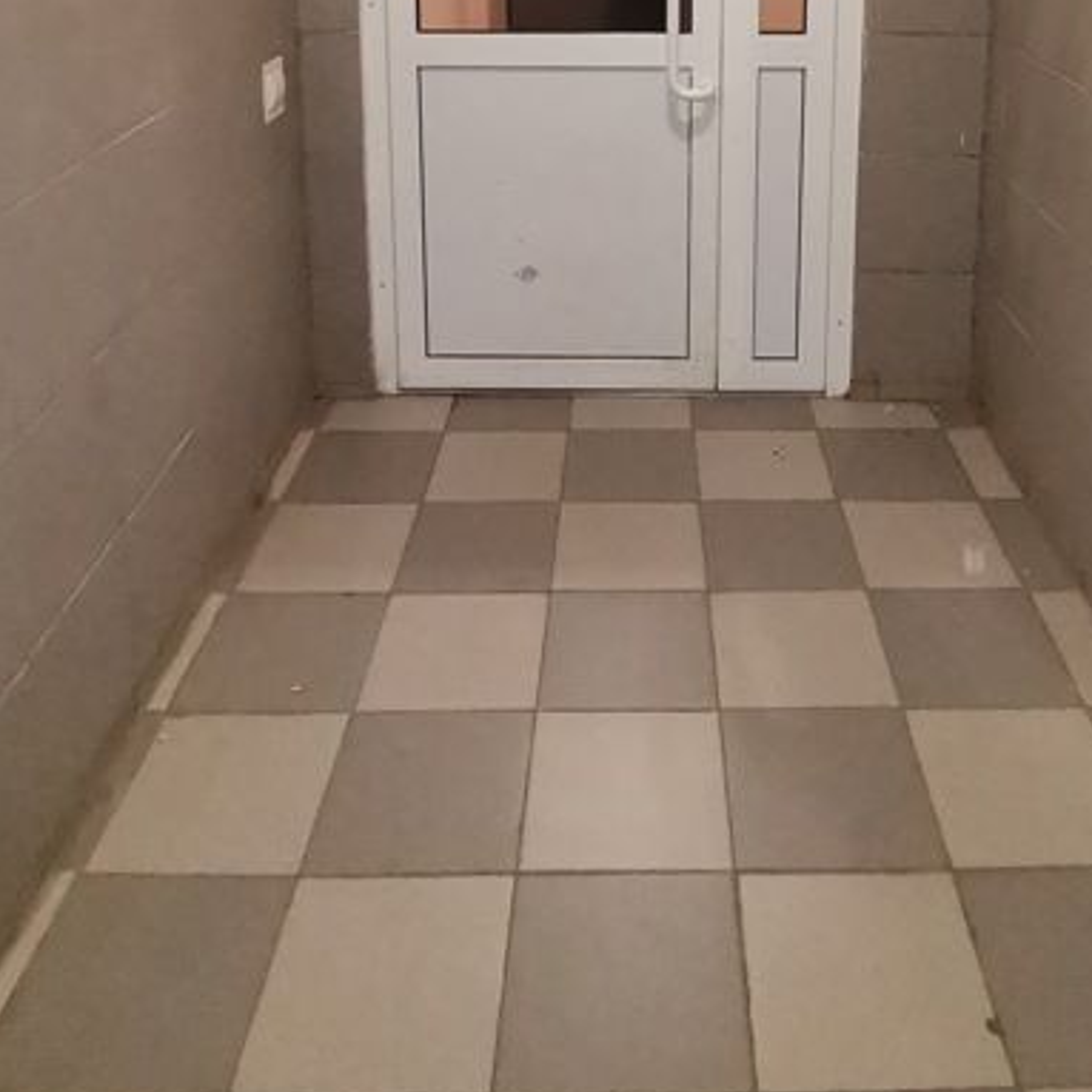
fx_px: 1142
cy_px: 14
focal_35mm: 32
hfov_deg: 50.7
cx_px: 661
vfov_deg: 44.1
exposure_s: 1/25
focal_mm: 1.78
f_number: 2.4
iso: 320
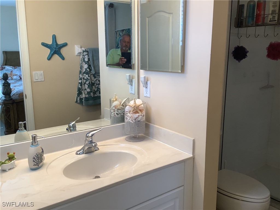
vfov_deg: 45.4
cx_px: 140
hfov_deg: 58.4
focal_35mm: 31
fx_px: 251
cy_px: 105
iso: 64
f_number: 2.4
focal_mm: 3.3
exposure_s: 1/50
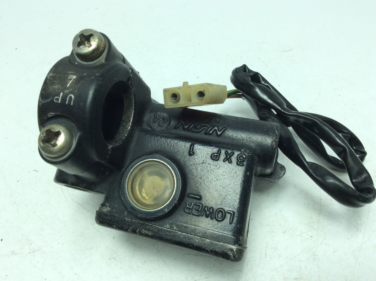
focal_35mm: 32
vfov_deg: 44.1
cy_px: 140
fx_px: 347
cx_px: 188
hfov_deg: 56.9
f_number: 2.4
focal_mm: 3.3
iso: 32
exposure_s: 1/299
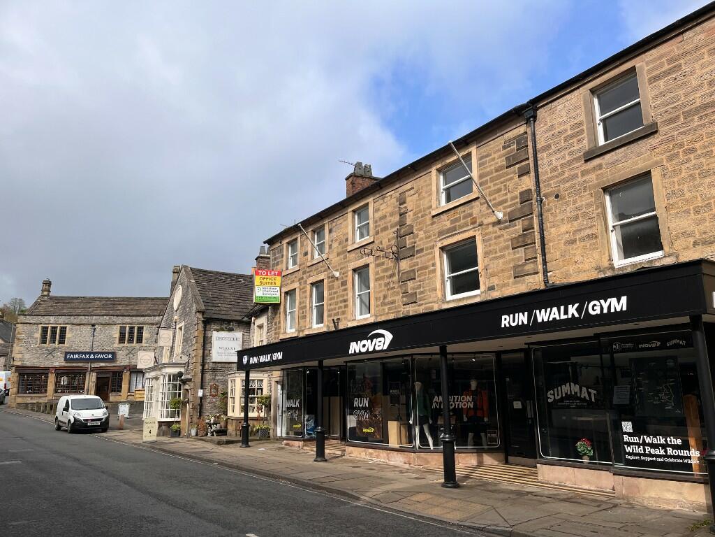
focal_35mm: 26
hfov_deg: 67.3
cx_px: 358
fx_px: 537
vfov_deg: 53.1
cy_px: 268
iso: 50
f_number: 1.6
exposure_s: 1/3311
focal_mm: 5.1
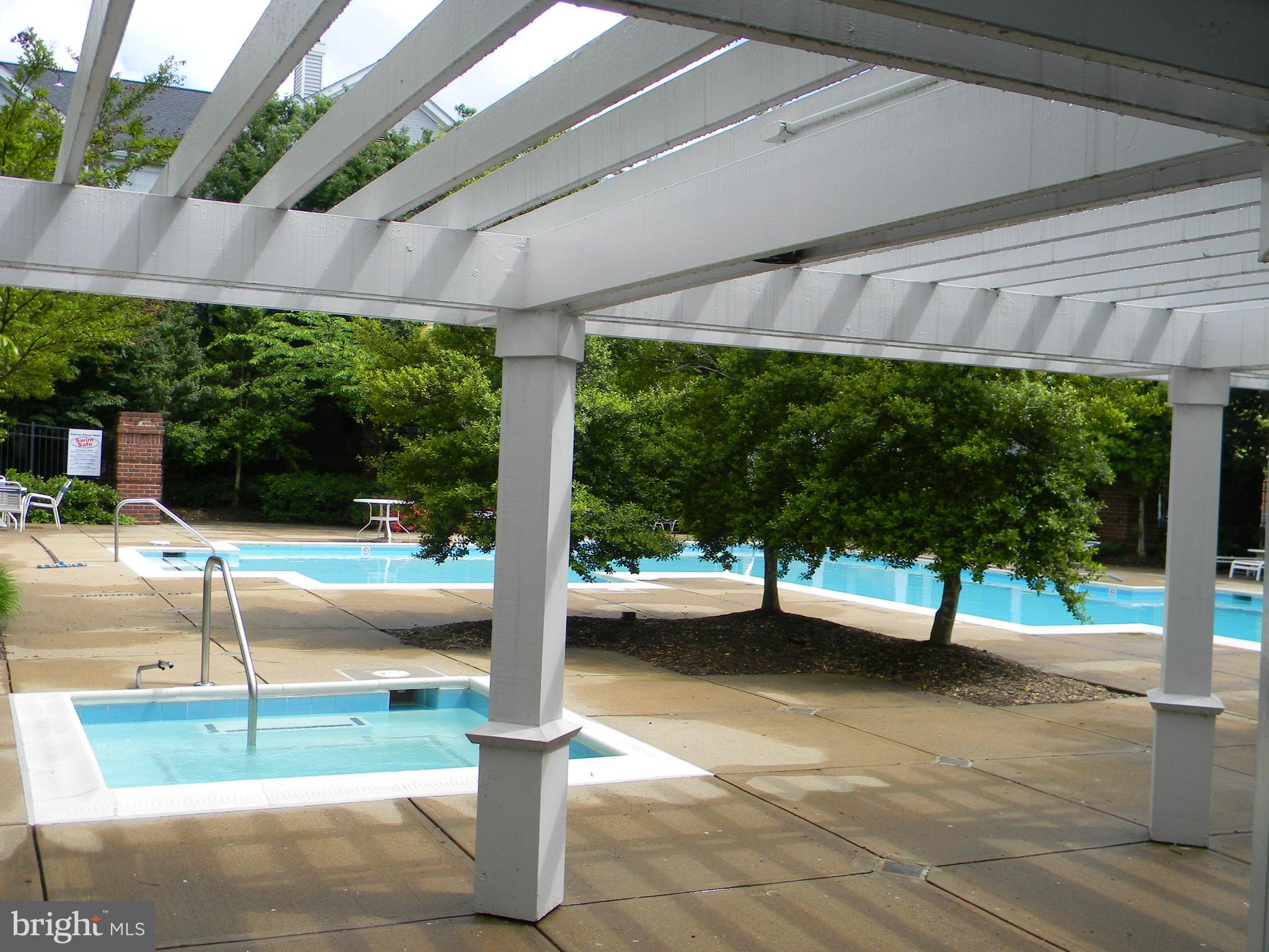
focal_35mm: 36
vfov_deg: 39.7
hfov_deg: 51.4
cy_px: 476
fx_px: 1320
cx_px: 634
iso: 80
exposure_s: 1/522
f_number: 3.7
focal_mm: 6.4
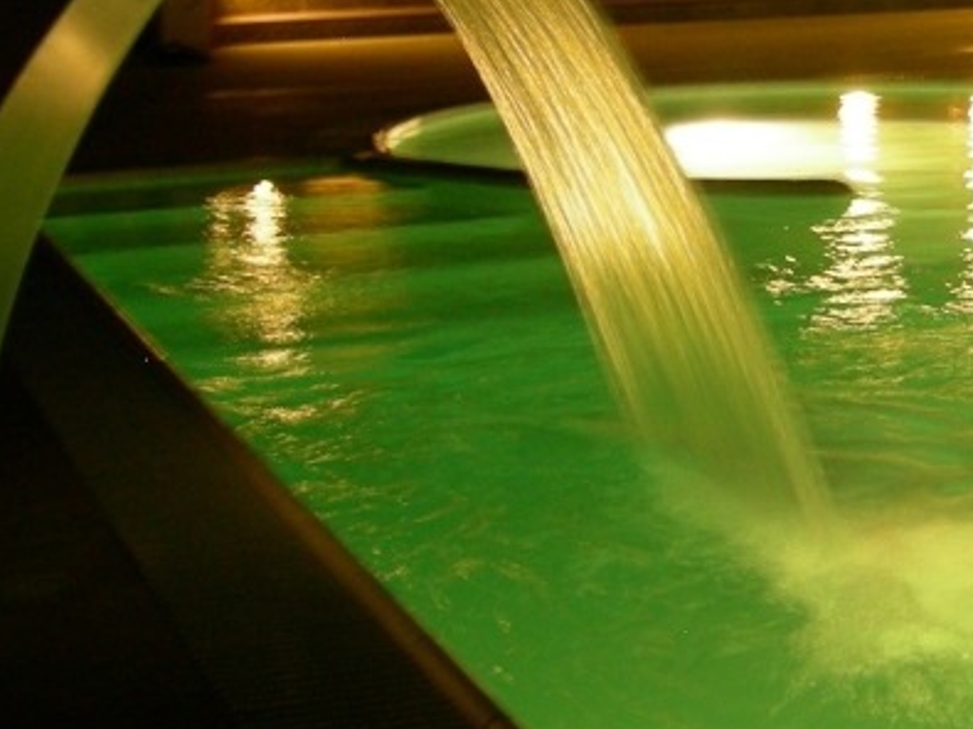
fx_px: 2304
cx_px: 929
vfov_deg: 17.9
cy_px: 191
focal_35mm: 82
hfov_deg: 23.1
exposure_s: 1/3.9
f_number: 2.7
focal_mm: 7.5
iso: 157
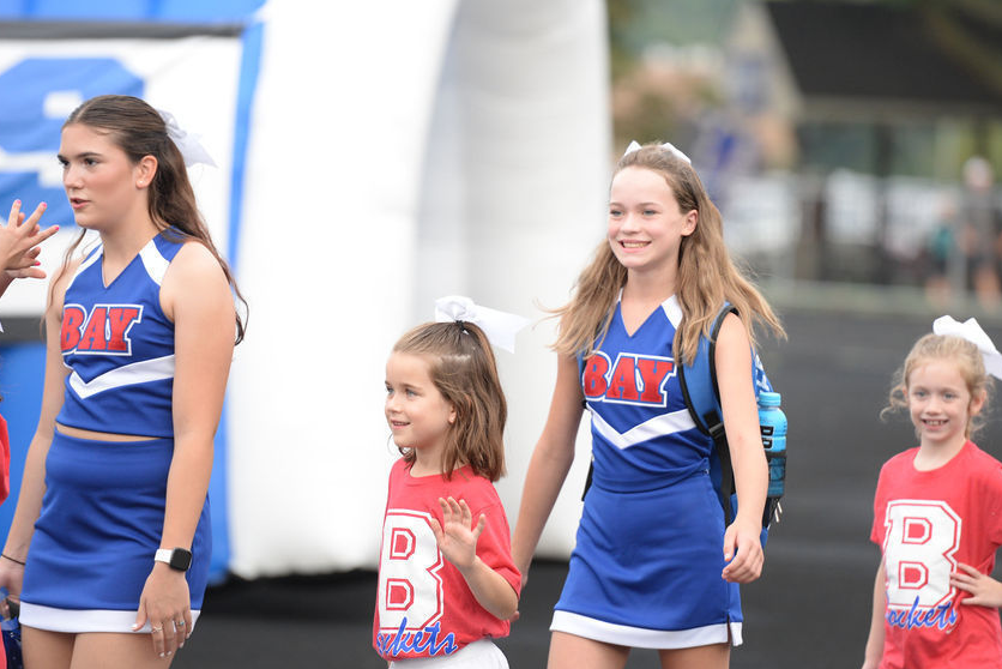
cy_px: 284
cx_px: 567
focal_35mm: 245
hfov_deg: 8.4
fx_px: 6821
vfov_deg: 5.6
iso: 800
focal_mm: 200
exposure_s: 1/1000
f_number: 5.6
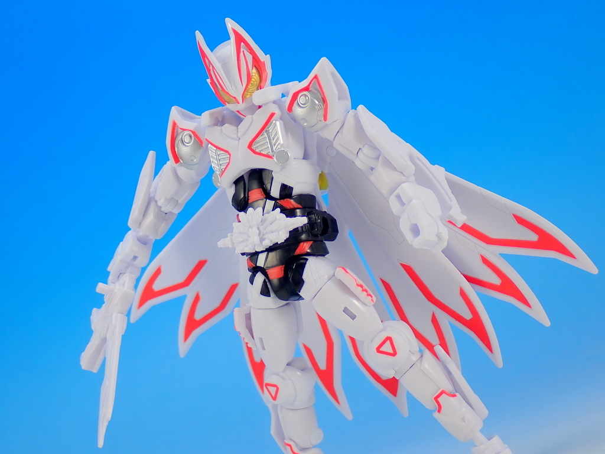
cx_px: 302
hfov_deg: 31.2
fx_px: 1084
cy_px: 227
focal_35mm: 62
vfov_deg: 23.7
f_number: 3.6
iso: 100
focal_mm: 11.09
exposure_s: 1/25
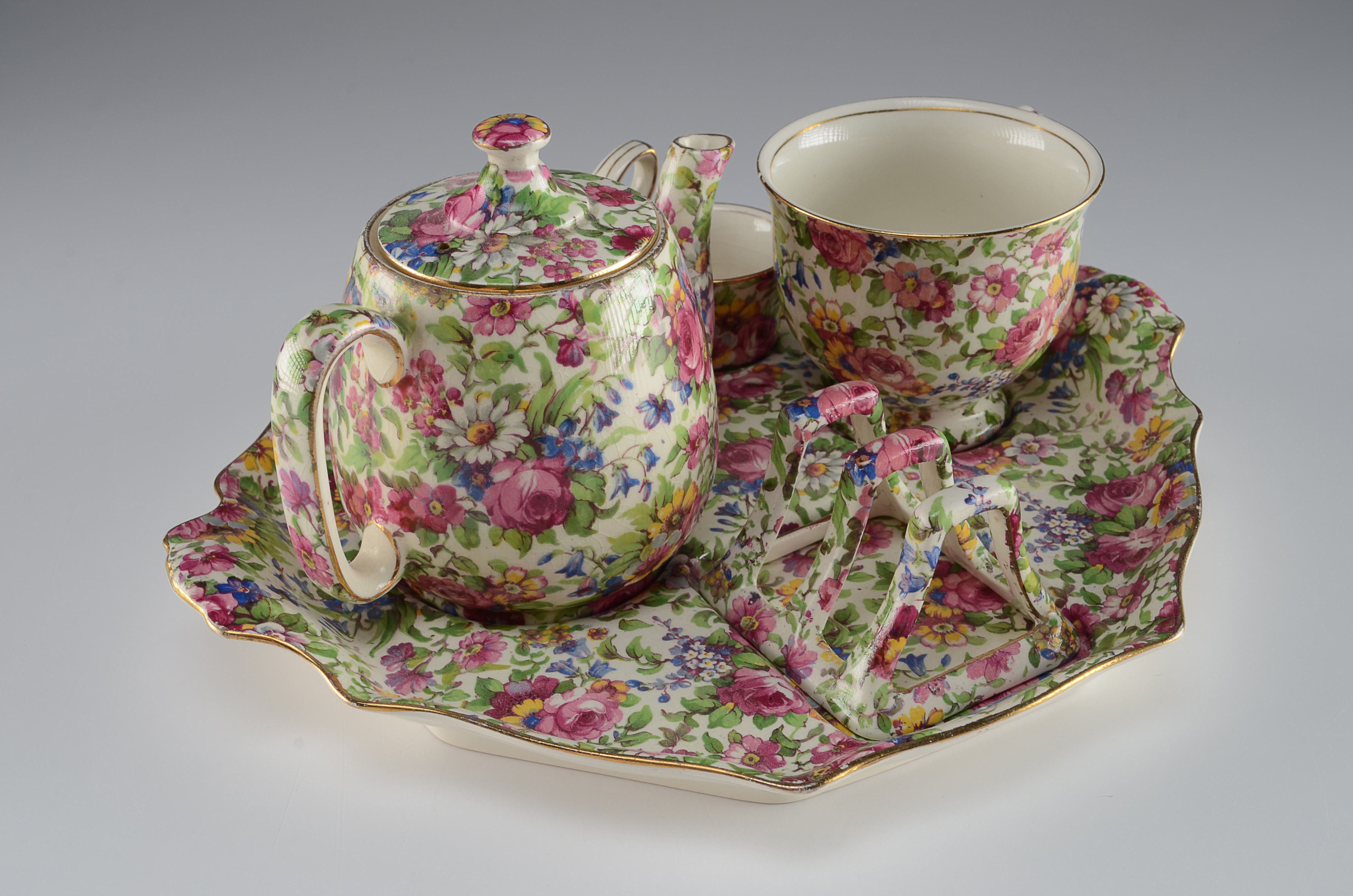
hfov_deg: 41.2
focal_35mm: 48
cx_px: 676
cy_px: 448
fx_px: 1800
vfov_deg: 28.0
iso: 100
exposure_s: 1/80
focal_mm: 32
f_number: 13
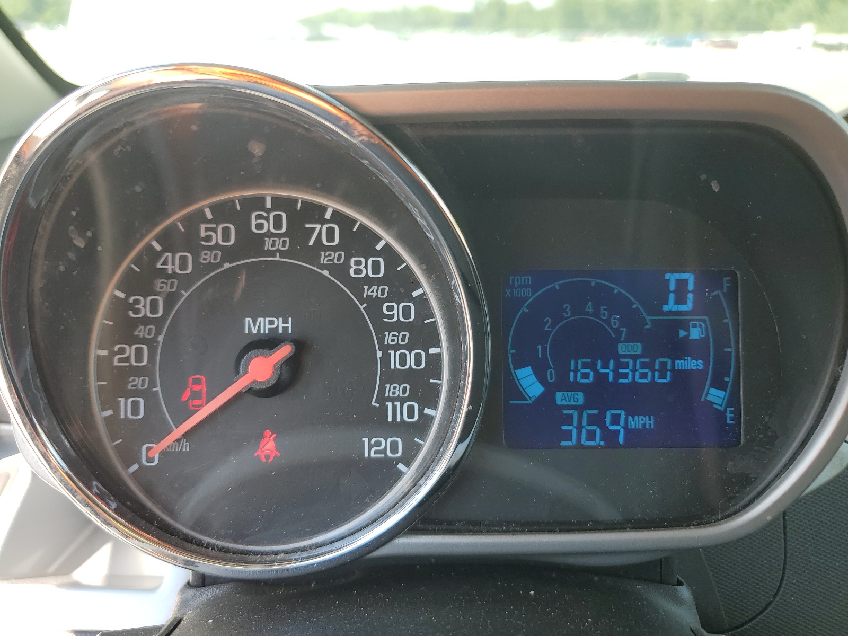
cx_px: 424
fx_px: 637
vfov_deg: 53.1
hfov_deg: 67.3
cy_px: 318
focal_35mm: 26
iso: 50
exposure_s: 1/312
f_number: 1.5
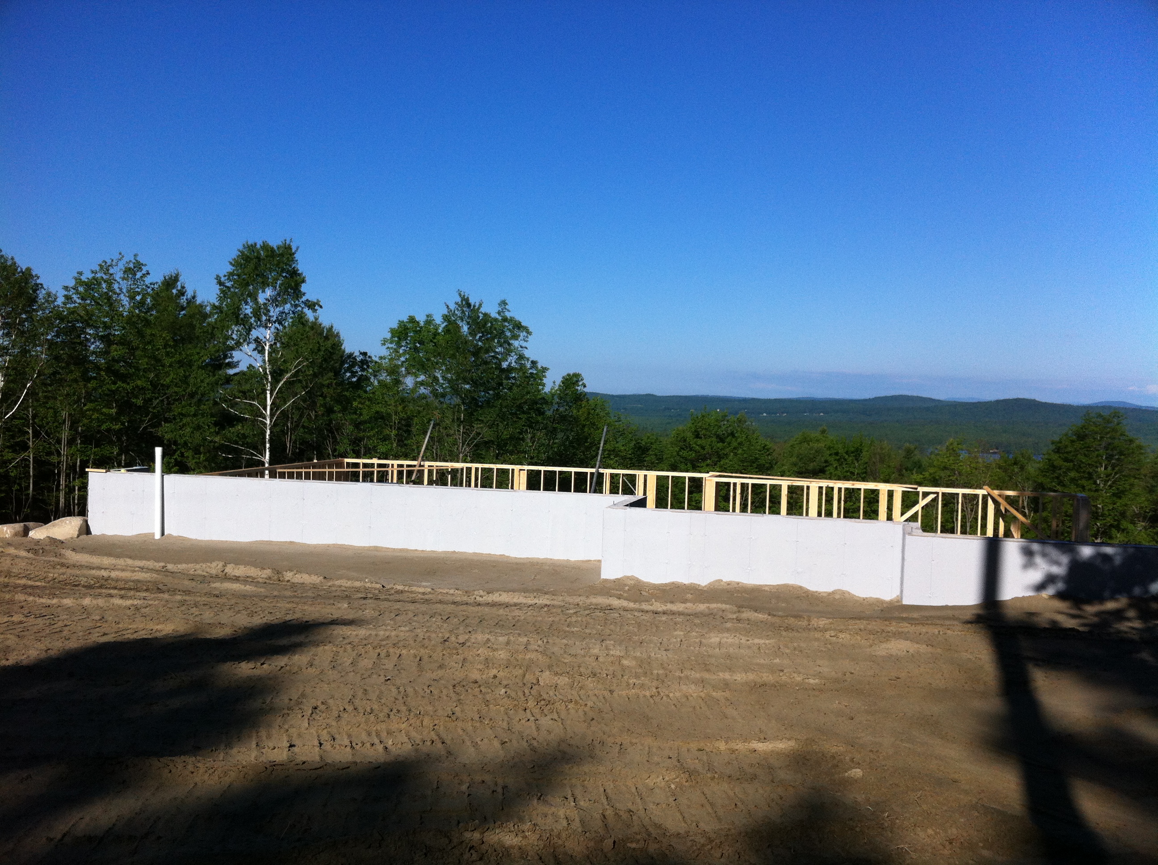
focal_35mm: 35
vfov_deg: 40.6
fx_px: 1169
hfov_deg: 52.7
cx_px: 579
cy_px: 432
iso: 80
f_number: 2.8
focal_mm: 3.85
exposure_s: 1/2011
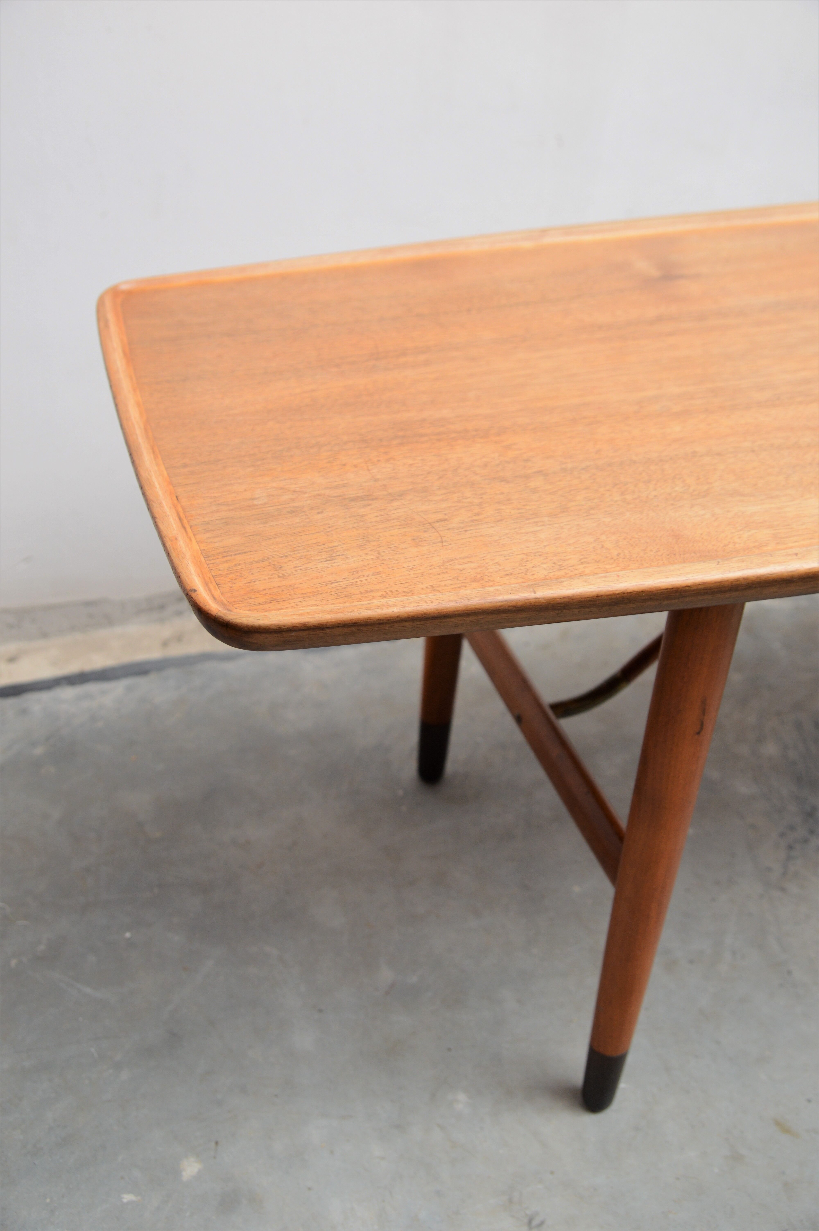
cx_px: 410
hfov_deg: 36.8
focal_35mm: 36
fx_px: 1231
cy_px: 616
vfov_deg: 53.2
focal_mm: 24
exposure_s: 1/80
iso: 400
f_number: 4.5
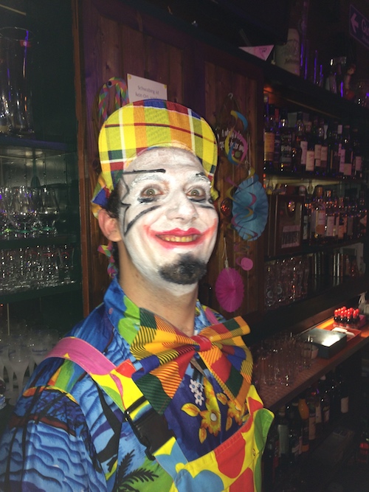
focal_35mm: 29
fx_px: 412
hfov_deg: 48.2
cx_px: 184
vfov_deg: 61.7
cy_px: 246
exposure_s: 1/16
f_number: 2.2
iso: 50
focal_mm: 4.15
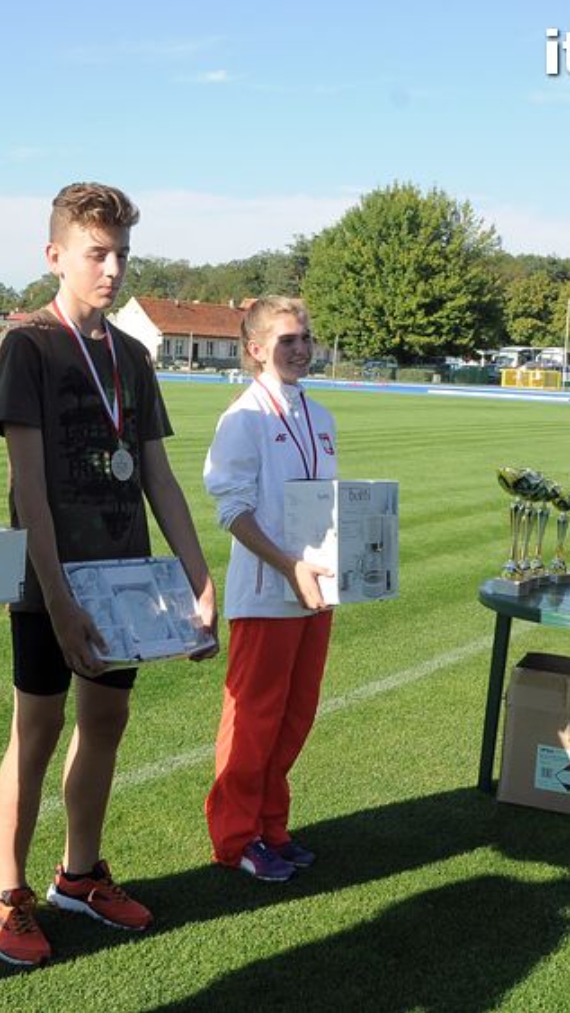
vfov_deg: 41.5
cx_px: 185
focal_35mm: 50
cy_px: 506
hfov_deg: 23.9
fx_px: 1337
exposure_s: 1/400
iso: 400
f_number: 10
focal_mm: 21
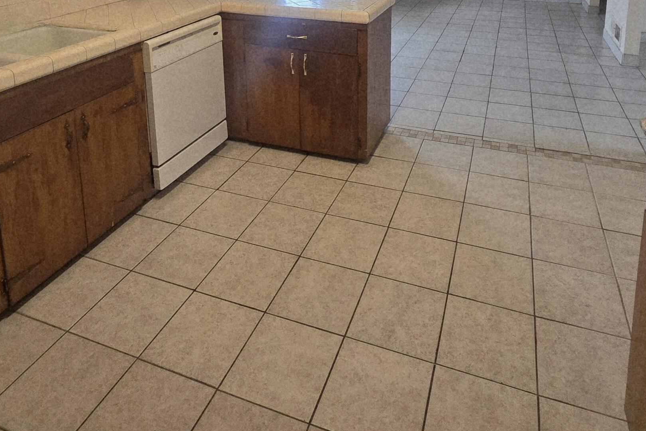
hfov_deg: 71.4
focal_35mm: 25
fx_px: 449
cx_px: 343
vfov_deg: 43.7
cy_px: -2
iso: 160
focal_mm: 2.2
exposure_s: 1/60.2
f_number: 2.2
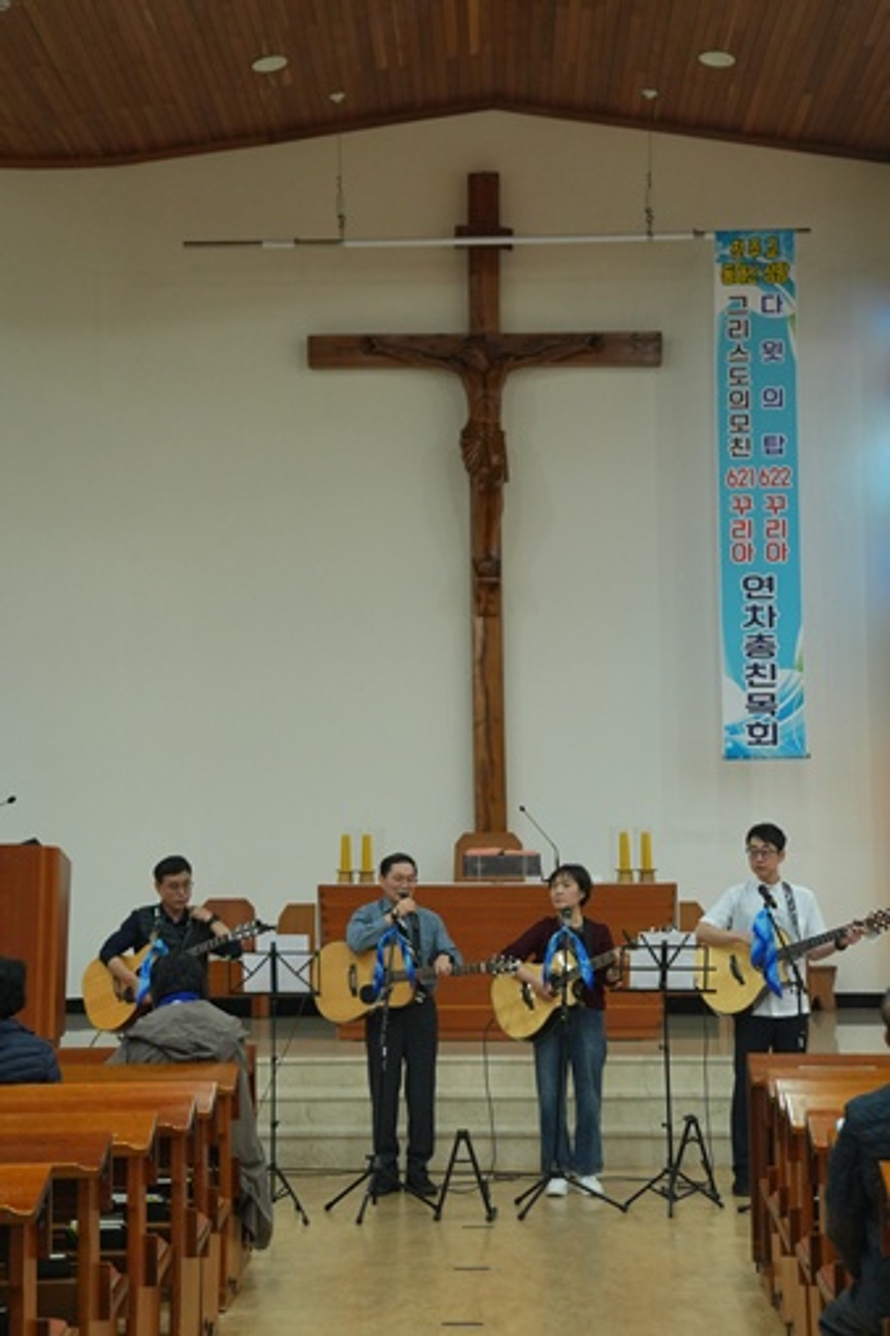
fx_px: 2393
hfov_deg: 21.1
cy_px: 668
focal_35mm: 64
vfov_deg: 31.2
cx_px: 445
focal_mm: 43
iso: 1600
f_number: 5
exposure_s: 1/100
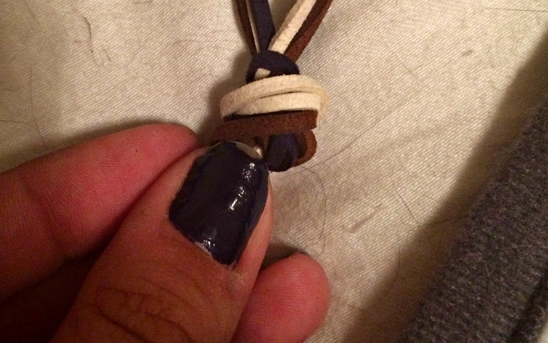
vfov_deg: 28.4
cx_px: 282
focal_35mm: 44
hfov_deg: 45.3
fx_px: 657
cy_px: 51
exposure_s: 1/24
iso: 320
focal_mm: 4.15
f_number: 2.2
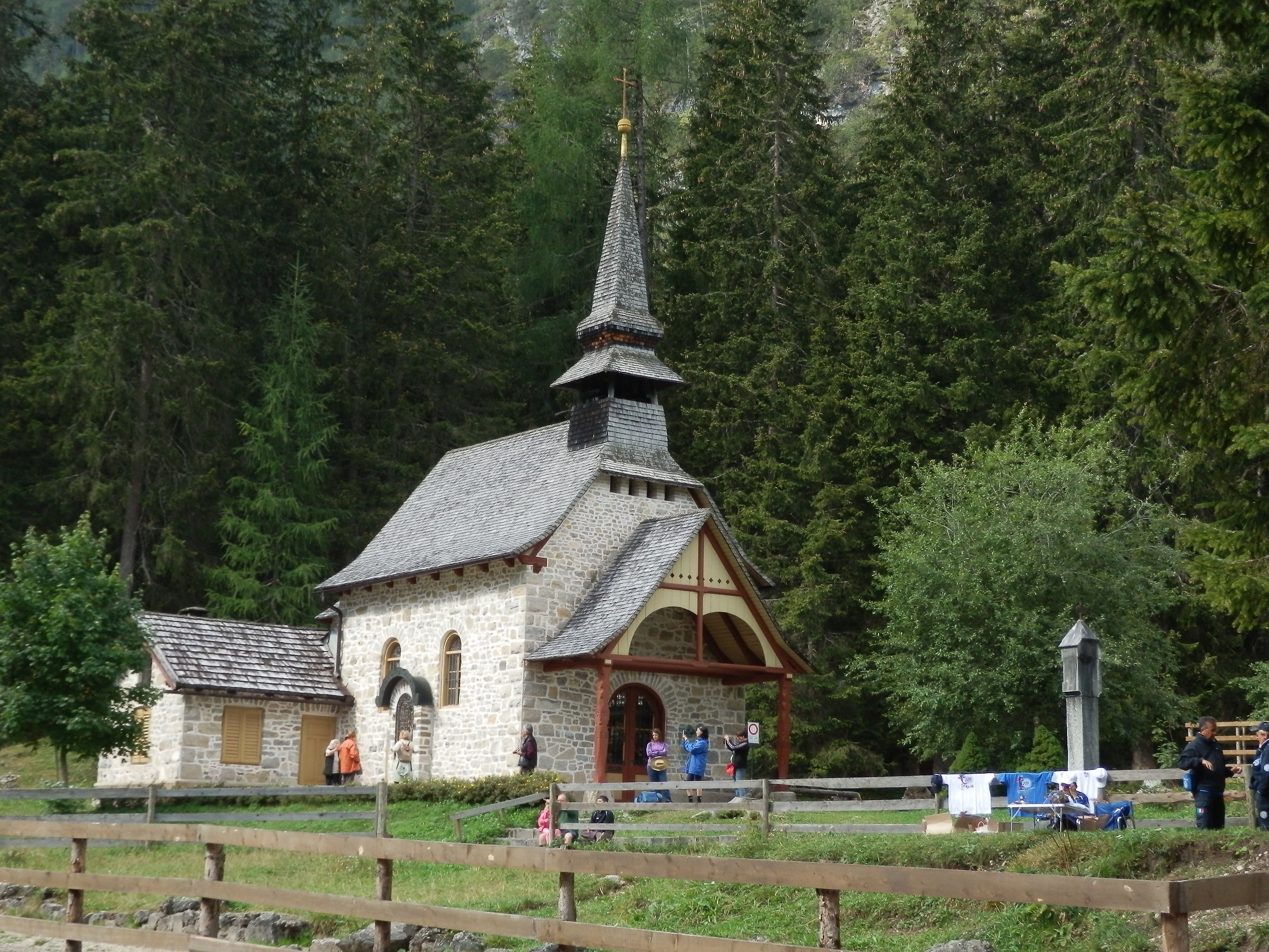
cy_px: 476
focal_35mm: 54
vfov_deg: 27.0
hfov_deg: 35.5
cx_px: 634
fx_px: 1980
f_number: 4.1
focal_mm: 9.8
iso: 200
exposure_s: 1/500
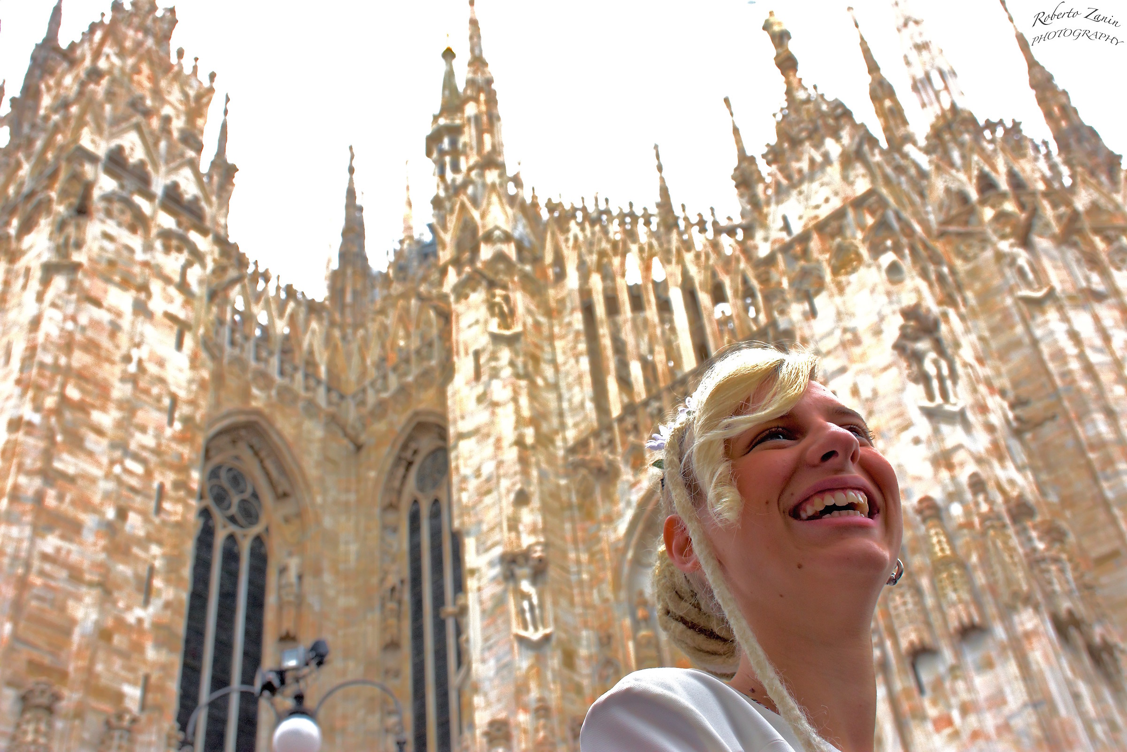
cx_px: 564
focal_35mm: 45
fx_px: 1409
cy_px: 376
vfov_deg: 29.9
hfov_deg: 43.6
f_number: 8
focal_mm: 30
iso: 280
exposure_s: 1/500
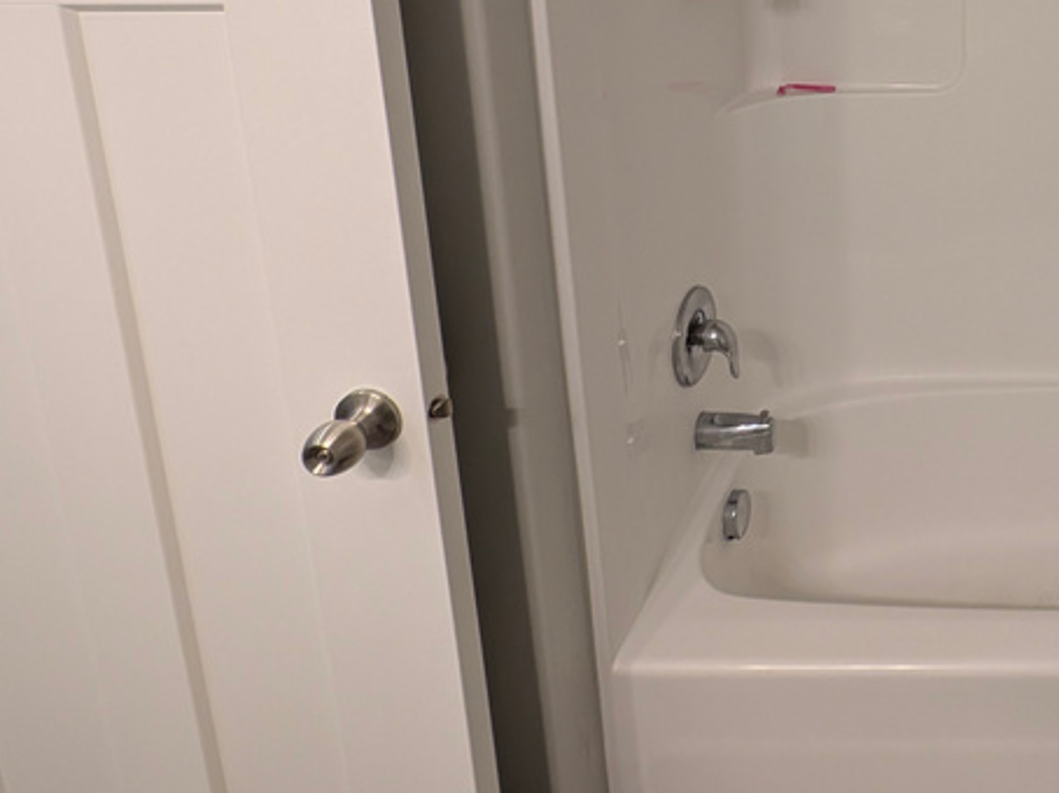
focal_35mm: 27
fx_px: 826
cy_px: 12
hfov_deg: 53.2
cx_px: 1033
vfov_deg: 44.2
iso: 125
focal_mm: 2.23
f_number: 1.95
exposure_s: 1/24
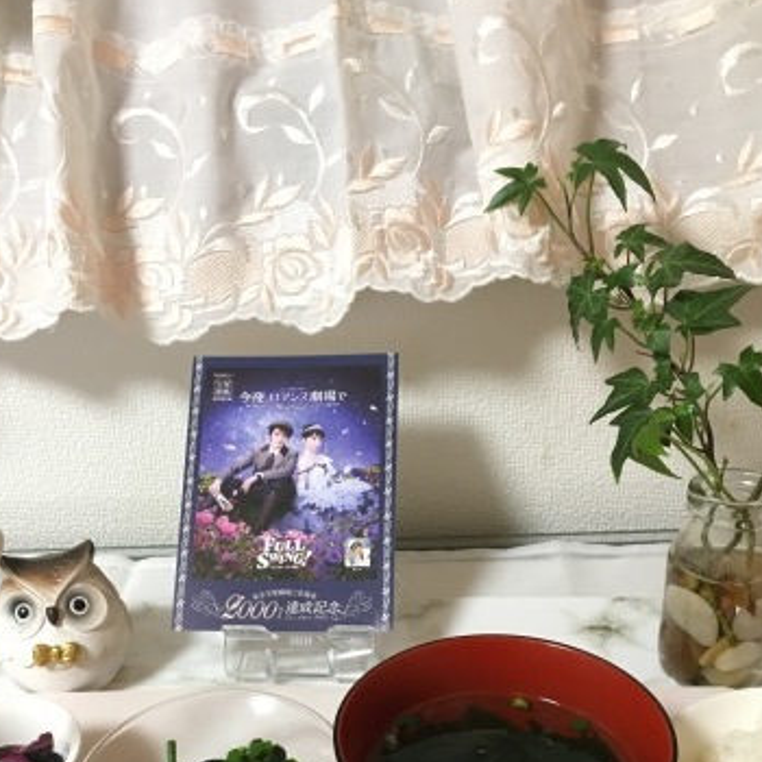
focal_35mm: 44
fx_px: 1096
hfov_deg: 38.2
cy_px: 590
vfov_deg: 37.2
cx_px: 318
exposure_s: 1/15
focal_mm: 4.15
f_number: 2.2
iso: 200
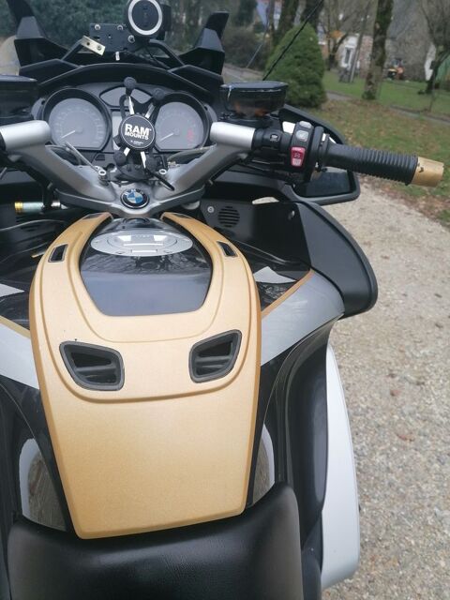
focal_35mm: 27
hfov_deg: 51.4
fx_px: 468
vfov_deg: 65.3
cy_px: 300
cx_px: 225
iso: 80
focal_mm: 4.75
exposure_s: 1/100
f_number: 1.8
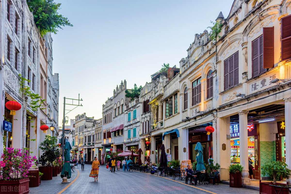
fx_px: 226
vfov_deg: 46.4
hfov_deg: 65.5
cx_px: 146
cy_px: 97
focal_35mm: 28
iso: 100
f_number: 4
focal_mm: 28
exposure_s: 1/30
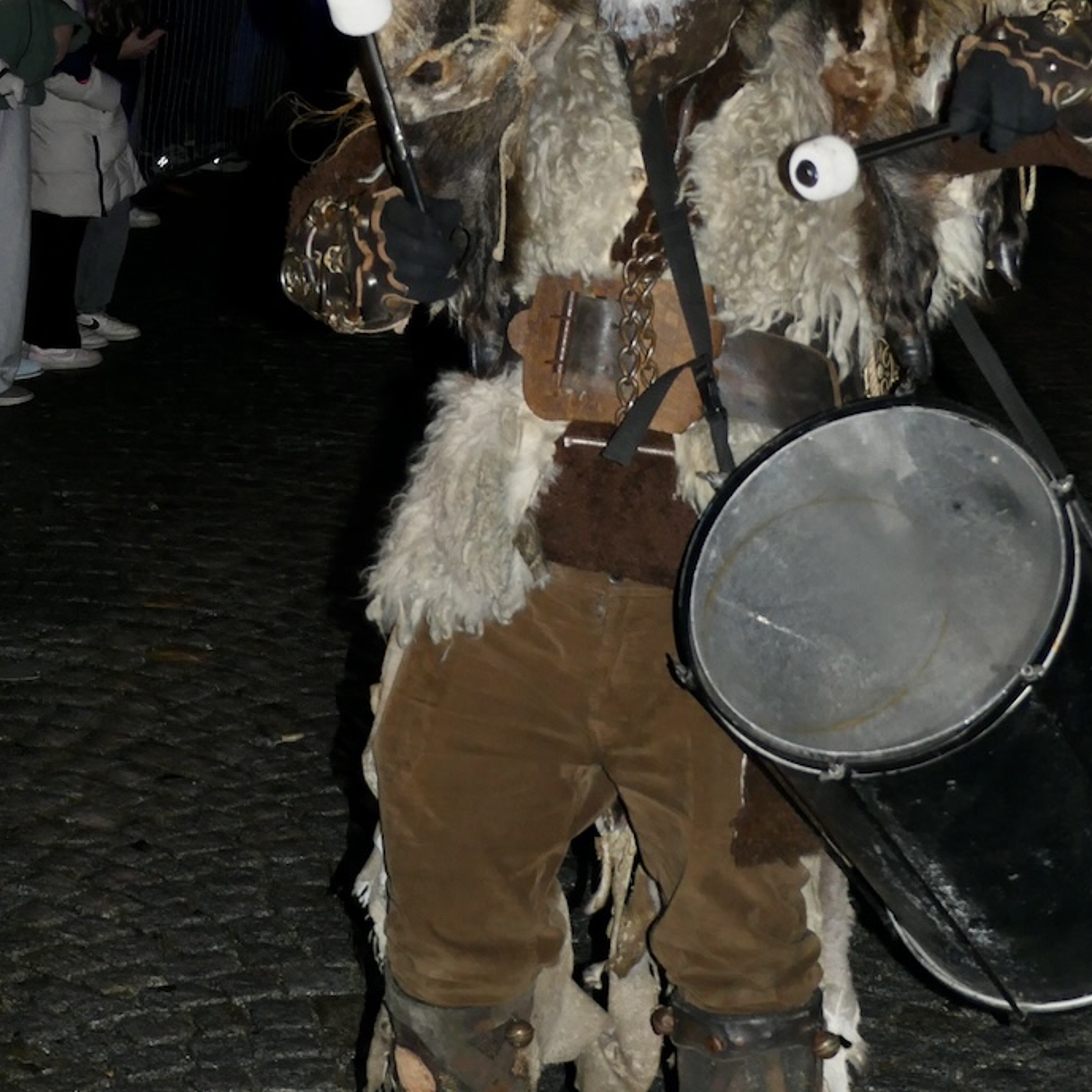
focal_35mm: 90
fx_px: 3212
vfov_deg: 19.2
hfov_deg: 19.3
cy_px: 341
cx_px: 568
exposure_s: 1/8
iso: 800
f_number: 3.6
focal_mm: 17.8
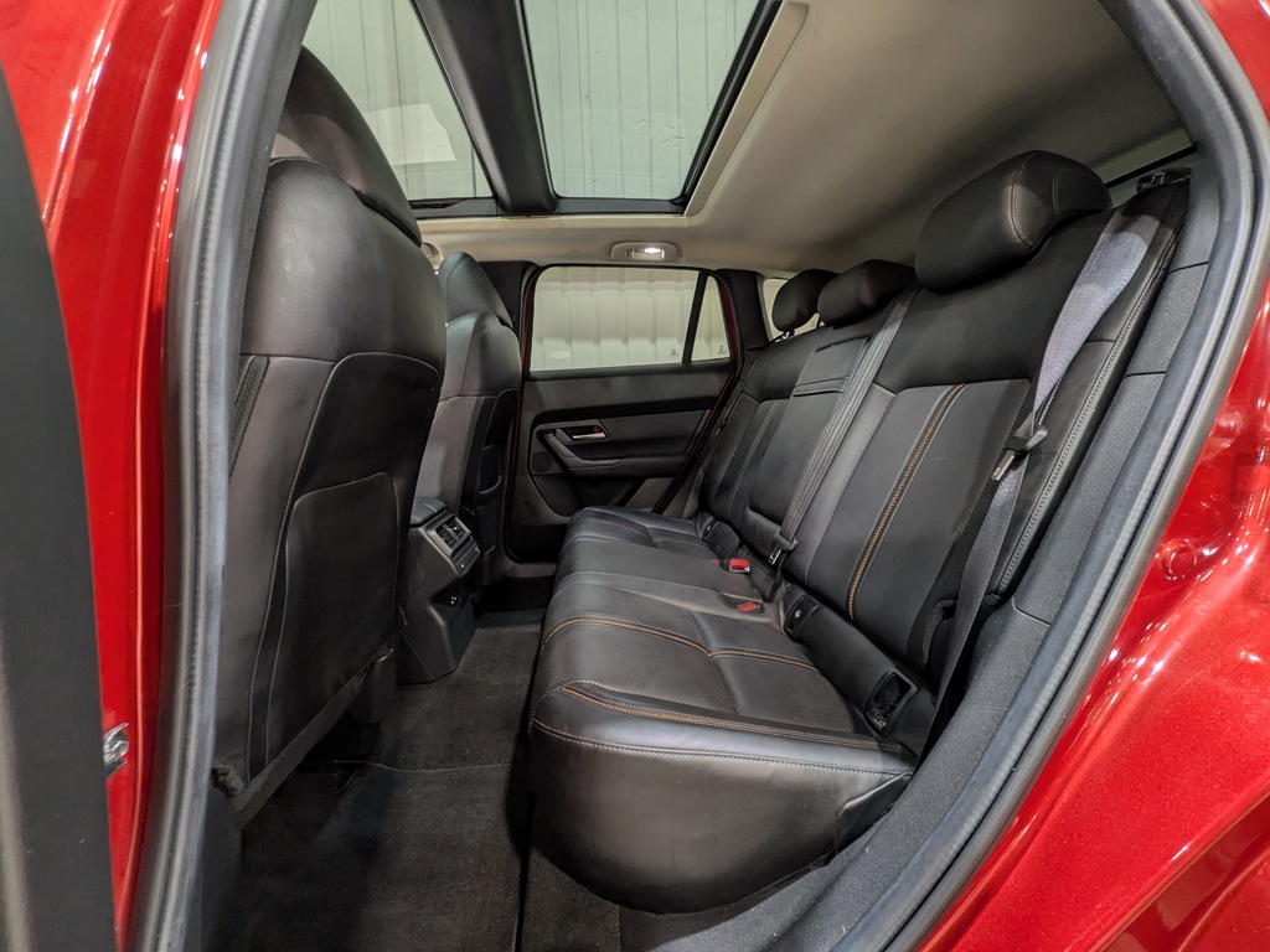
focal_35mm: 14
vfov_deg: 85.7
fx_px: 514
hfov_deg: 102.1
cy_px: 476
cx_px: 635
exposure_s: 1/25
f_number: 2.2
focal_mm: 1.83
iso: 135
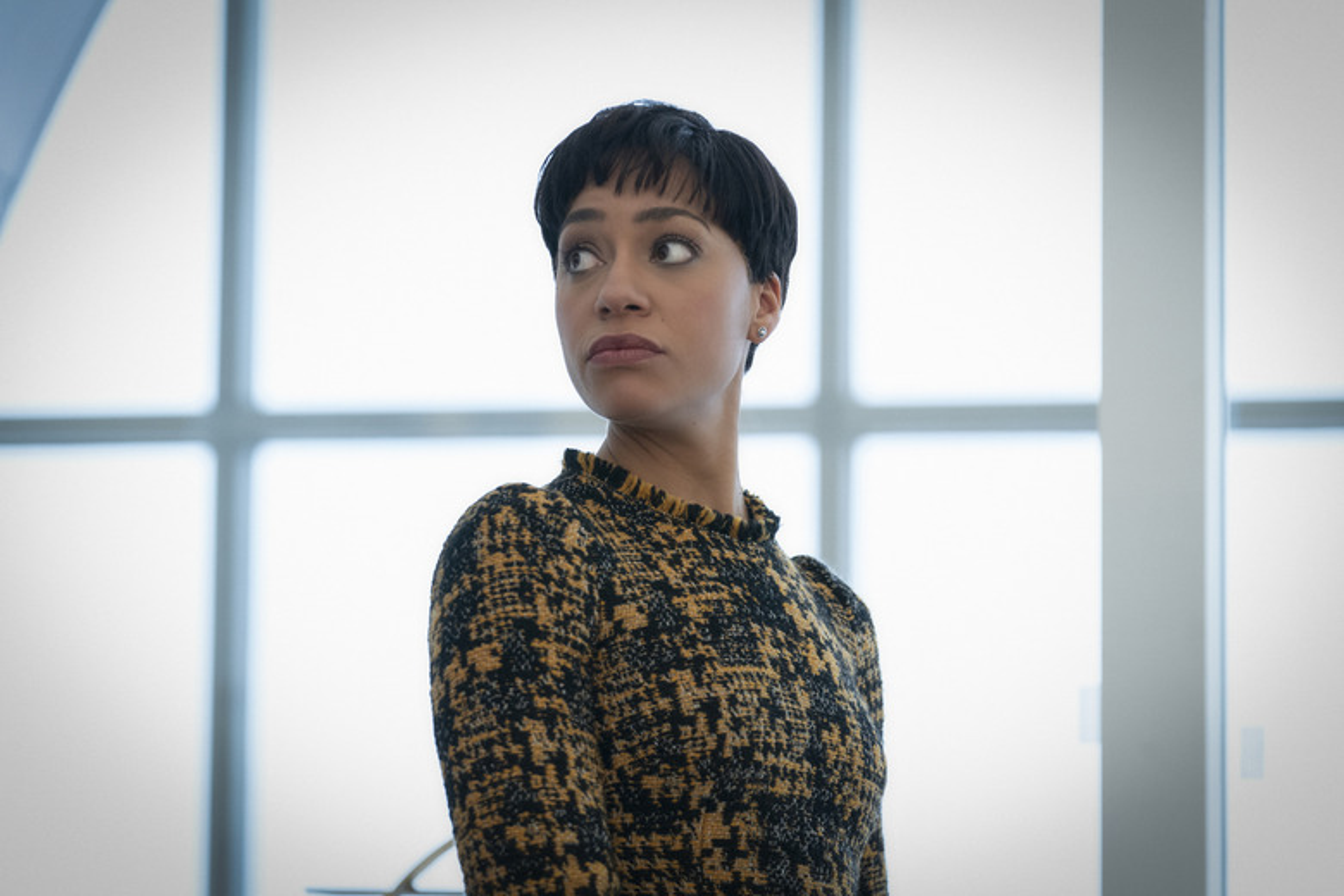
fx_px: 5338
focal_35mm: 143
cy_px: 448
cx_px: 672
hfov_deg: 14.3
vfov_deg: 9.6
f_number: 4
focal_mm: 143
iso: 3200
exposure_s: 1/160
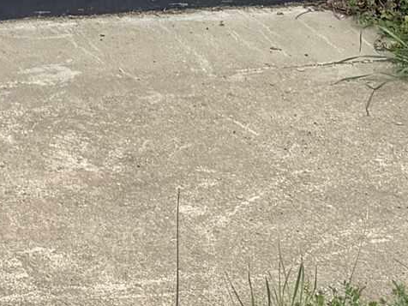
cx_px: -217
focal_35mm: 155
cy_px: -542
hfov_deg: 12.1
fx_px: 1827
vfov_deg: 8.4
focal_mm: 6.76
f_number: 1.78
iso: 80
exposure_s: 1/4167
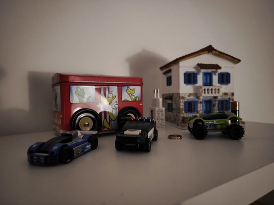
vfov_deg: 58.9
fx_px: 182
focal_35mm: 23
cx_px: 137
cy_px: 102
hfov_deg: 73.9
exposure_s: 1/10
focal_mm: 7.79
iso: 5000
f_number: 1.9
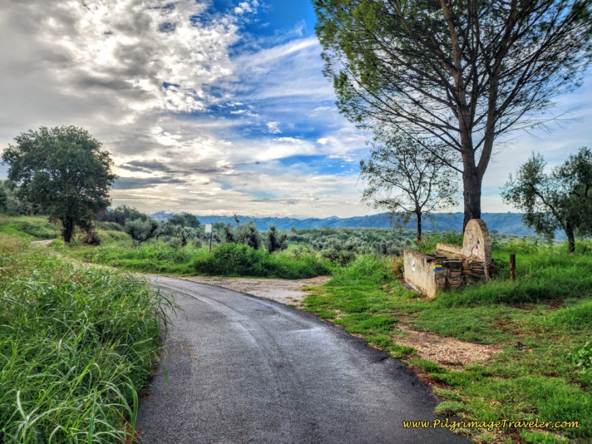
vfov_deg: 58.9
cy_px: 222
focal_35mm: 23
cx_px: 296
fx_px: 393
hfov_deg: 73.9
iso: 12
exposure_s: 1/607
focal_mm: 6.4
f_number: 1.8
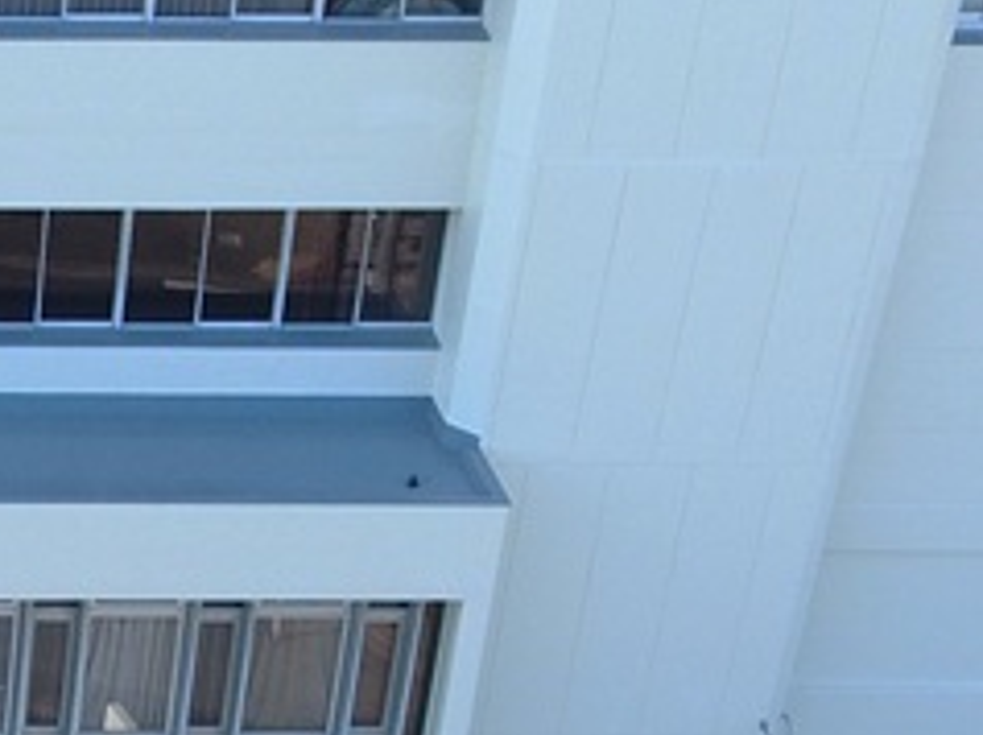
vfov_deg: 14.5
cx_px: -322
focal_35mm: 101
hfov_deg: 18.1
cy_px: 644
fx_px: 2865
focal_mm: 3.61
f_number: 2.8
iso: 100
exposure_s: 1/158
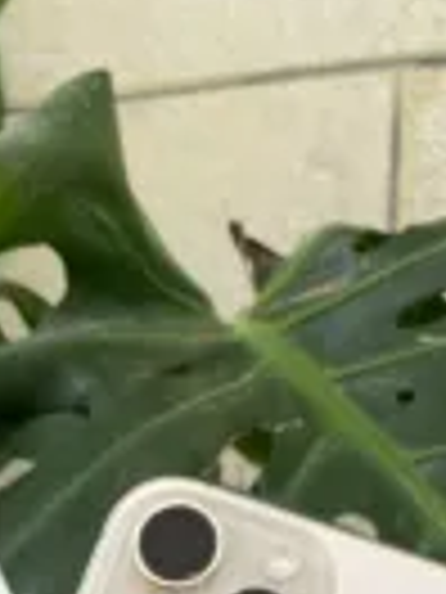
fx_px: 1357
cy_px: 846
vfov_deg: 21.4
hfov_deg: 18.2
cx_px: 9
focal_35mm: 79
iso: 125
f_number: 1.8
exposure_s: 1/76
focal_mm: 4.25
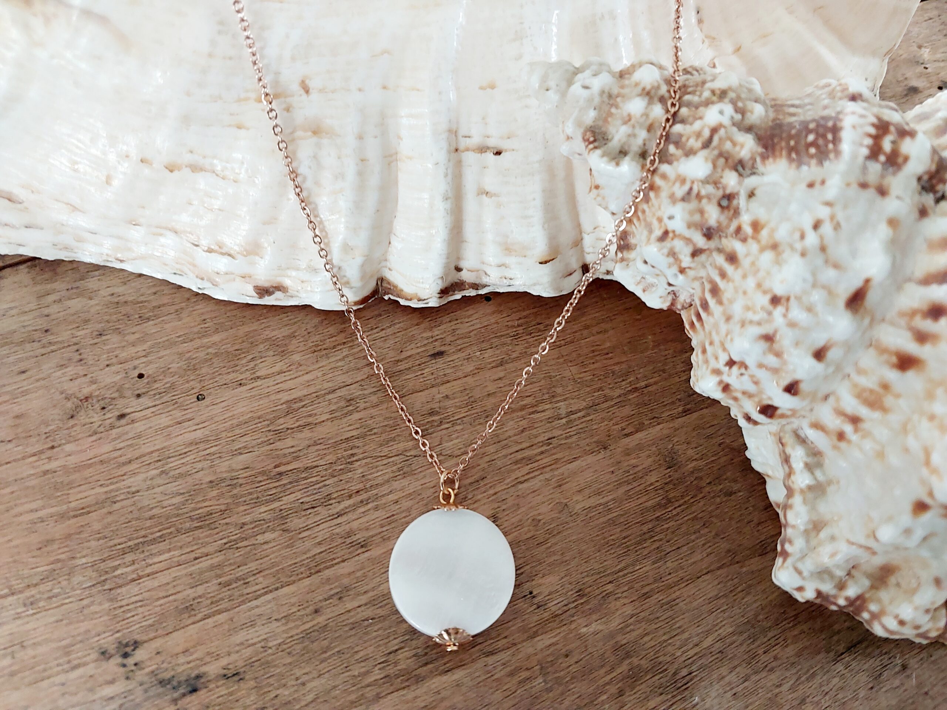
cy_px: 355
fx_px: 821
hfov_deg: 60.0
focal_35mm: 30
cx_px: 474
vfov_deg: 46.8
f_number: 1.8
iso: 320
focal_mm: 4.6
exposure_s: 1/25
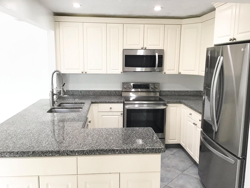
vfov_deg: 45.4
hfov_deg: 58.4
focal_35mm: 31
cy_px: 94
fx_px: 224
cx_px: 125
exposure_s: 1/30
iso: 25
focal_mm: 3.3
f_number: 2.4
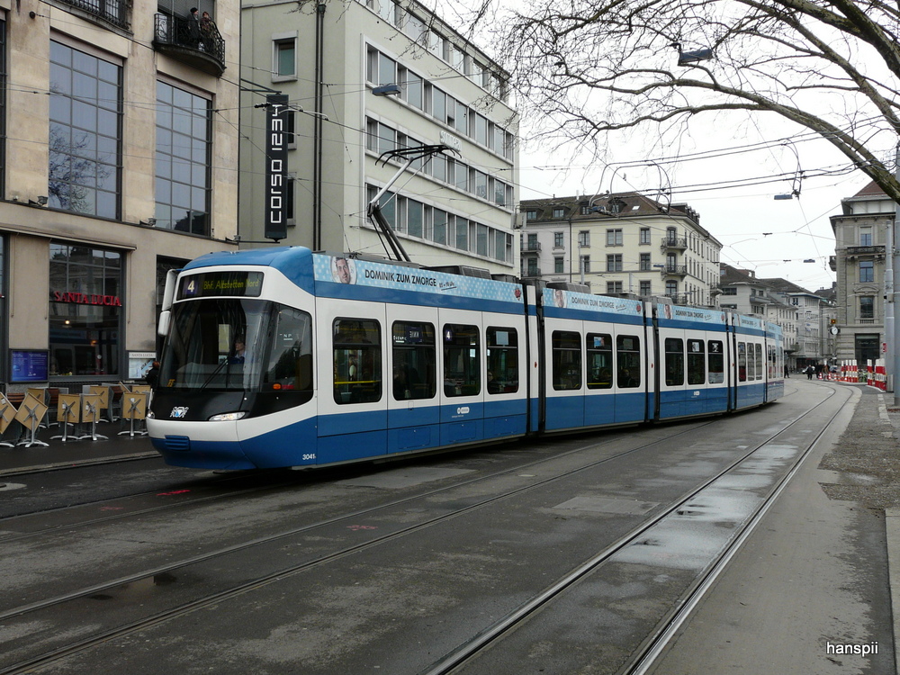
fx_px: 962
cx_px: 450
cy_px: 338
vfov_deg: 38.7
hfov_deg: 50.1
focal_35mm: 37
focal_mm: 6
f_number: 4
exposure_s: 1/200
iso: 100
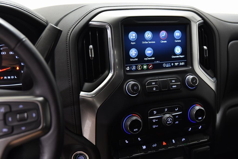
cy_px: 80
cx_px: 119
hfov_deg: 44.5
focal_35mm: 44
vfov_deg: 30.6
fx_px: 291
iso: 1600
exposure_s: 1/20
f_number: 4
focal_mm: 44
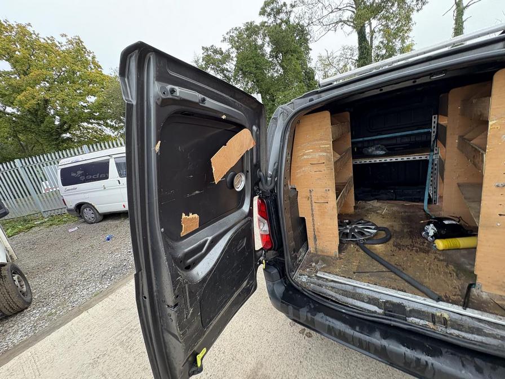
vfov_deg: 85.7
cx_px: 252
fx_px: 204
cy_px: 190
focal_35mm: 14
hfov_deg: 102.1
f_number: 2.2
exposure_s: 1/99
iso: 64
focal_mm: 2.22
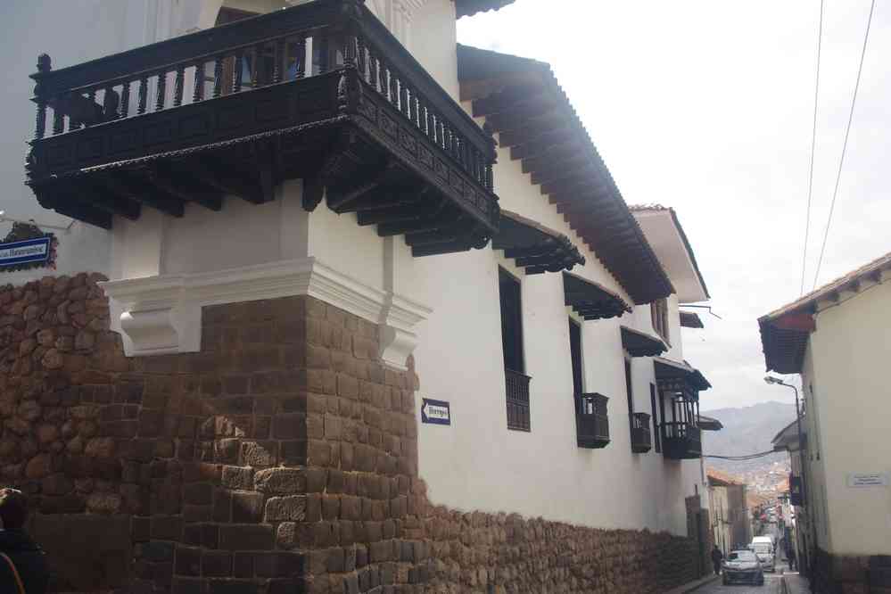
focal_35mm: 32
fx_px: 780
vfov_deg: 41.7
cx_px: 446
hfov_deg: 59.5
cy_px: 297
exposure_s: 1/50
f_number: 11
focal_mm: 21
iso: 200
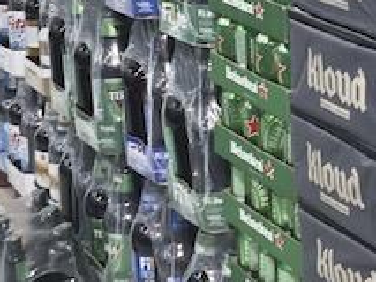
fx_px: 1065
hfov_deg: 19.5
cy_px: -18
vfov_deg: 14.8
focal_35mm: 98
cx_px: 362
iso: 40
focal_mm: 4.2
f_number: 2.2
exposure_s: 1/60
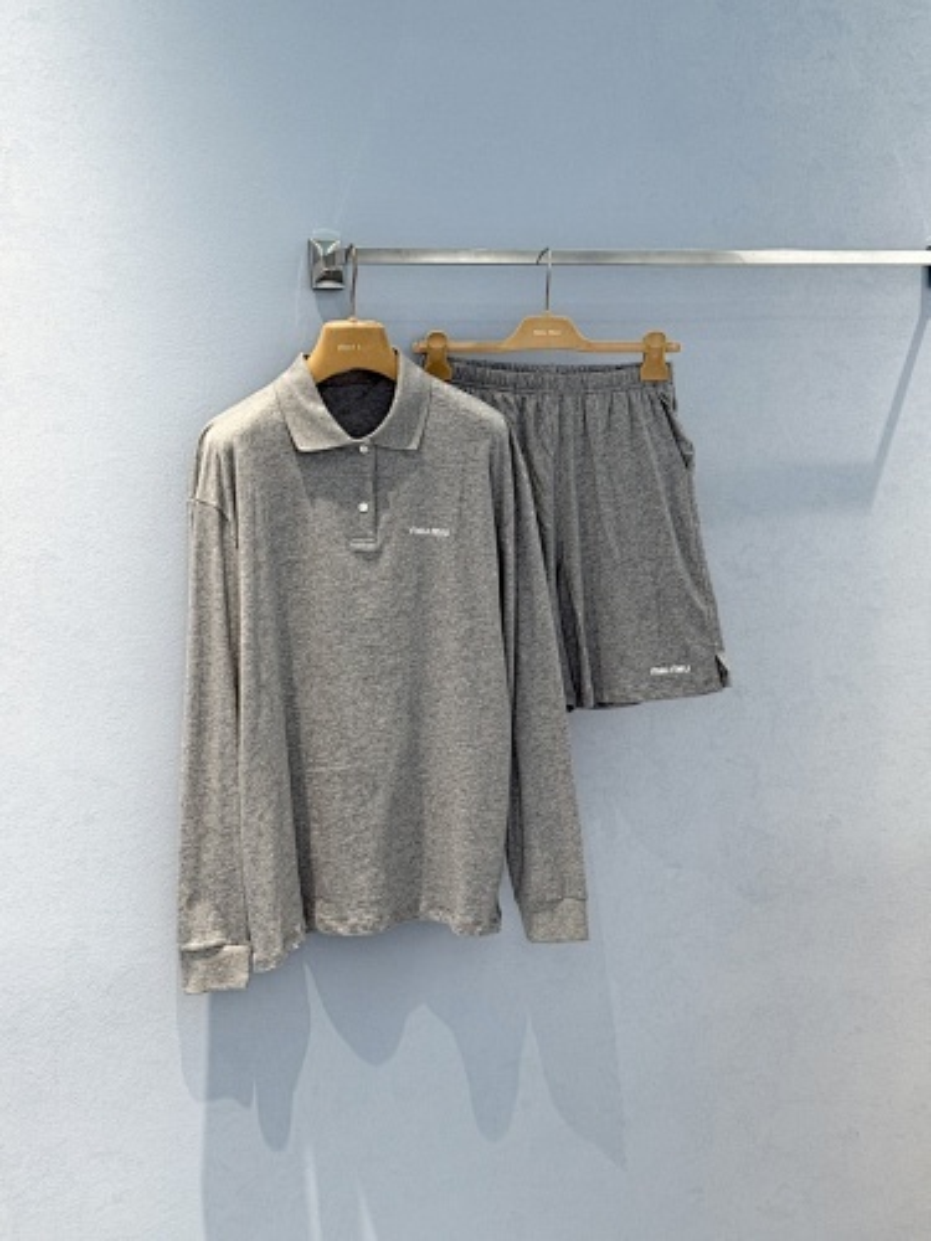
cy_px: 620
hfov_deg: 30.3
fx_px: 1721
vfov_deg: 39.7
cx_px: 466
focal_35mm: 48
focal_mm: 6.76
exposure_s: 1/121
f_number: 1.78
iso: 100
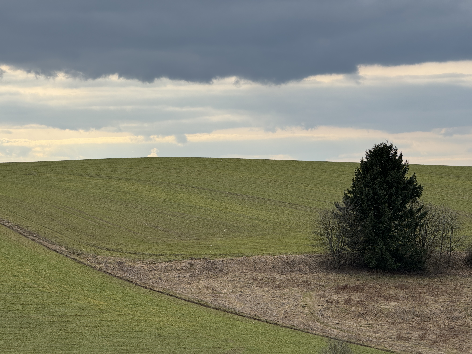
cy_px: 177
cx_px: 236
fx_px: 1636
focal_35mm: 120
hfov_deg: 16.4
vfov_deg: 12.3
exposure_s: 1/951
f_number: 2.8
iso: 50
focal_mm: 15.66
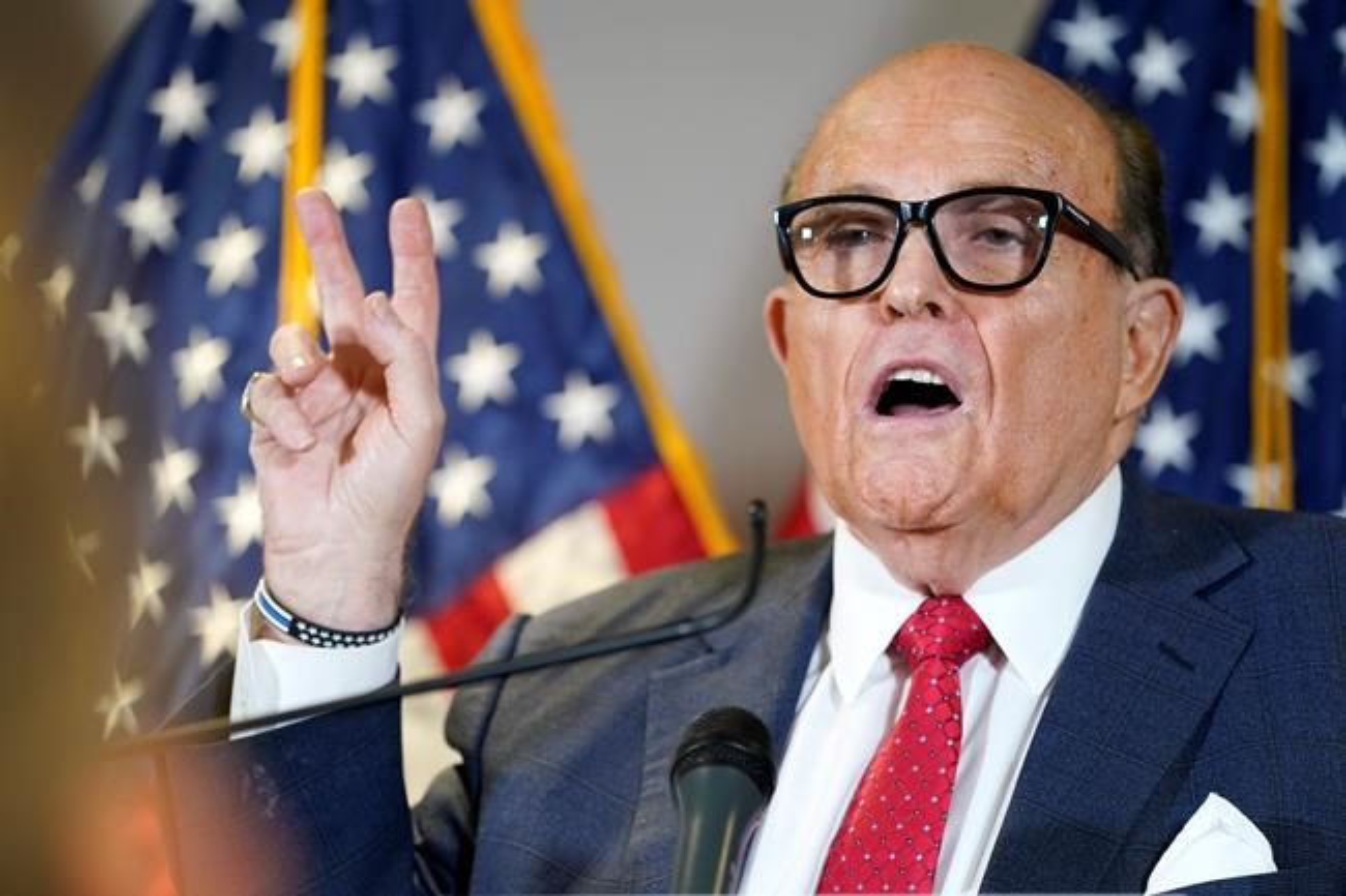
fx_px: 6578
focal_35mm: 176
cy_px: 448
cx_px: 673
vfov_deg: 7.8
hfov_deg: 11.7
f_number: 3.5
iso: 2000
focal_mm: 176
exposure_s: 1/250
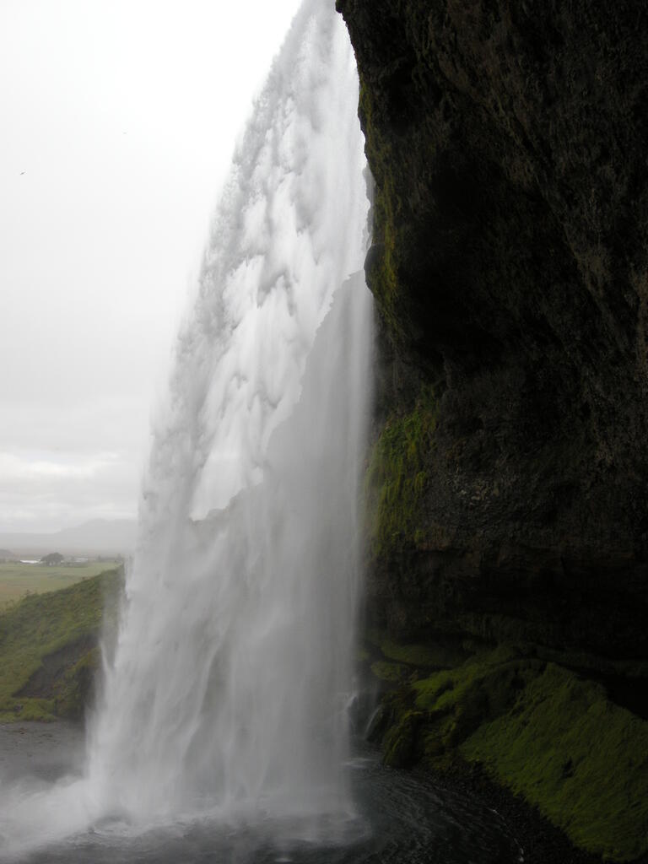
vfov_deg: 52.6
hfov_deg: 40.7
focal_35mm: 35
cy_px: 432
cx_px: 324
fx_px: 874
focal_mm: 7.5
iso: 100
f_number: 4.8
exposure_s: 1/187
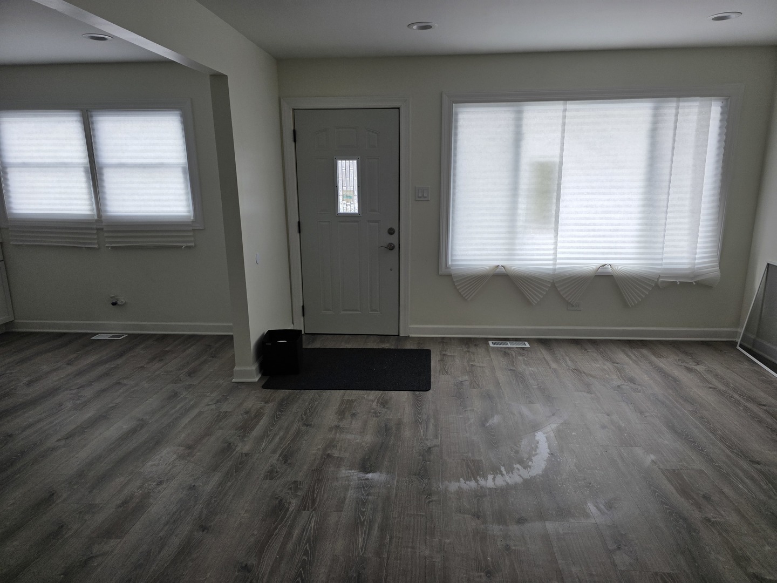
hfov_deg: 73.9
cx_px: 388
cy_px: 292
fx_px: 516
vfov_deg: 58.9
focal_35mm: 23
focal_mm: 6.3
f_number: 1.7
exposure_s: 1/180
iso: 50
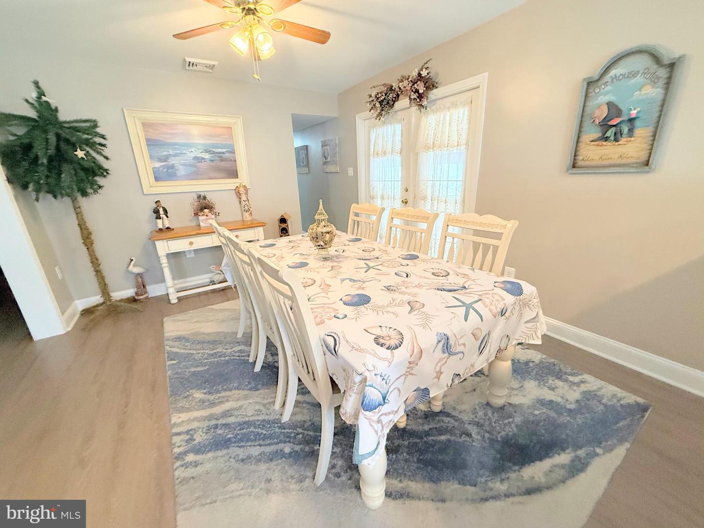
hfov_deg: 102.1
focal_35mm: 14
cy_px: 264
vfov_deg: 85.7
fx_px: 285
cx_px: 352
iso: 400
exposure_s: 1/120
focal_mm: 2.22
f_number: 2.2
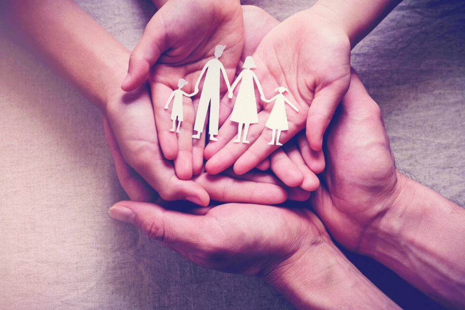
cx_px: 232
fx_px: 581
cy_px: 155
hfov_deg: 43.6
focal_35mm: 45
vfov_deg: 29.9
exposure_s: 1/60
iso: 320
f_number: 4
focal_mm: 30.2
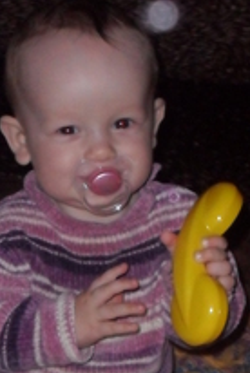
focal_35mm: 118
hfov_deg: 11.6
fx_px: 1225
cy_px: 330
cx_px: 58
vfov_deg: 17.1
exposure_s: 1/60
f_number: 12.6
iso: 400
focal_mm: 9.3
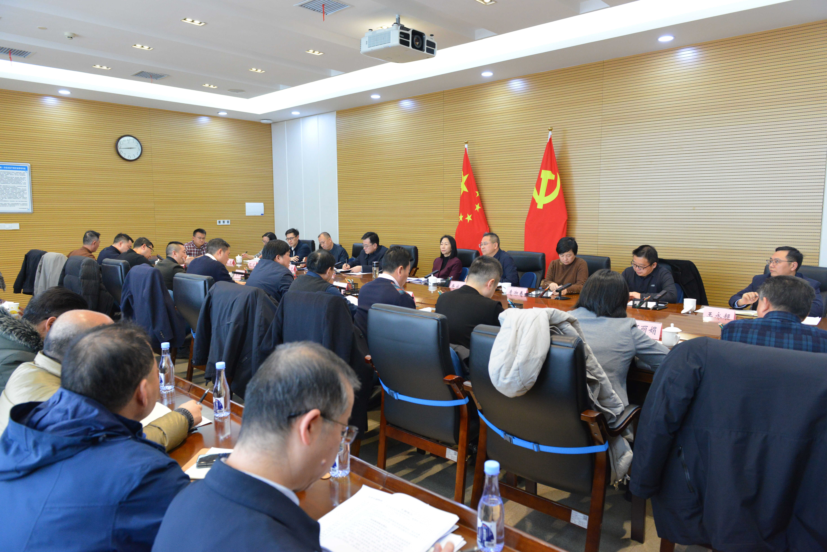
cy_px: 276
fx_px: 551
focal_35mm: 24
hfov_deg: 73.7
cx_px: 414
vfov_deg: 53.2
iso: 3200
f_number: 5
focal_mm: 24
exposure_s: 1/100
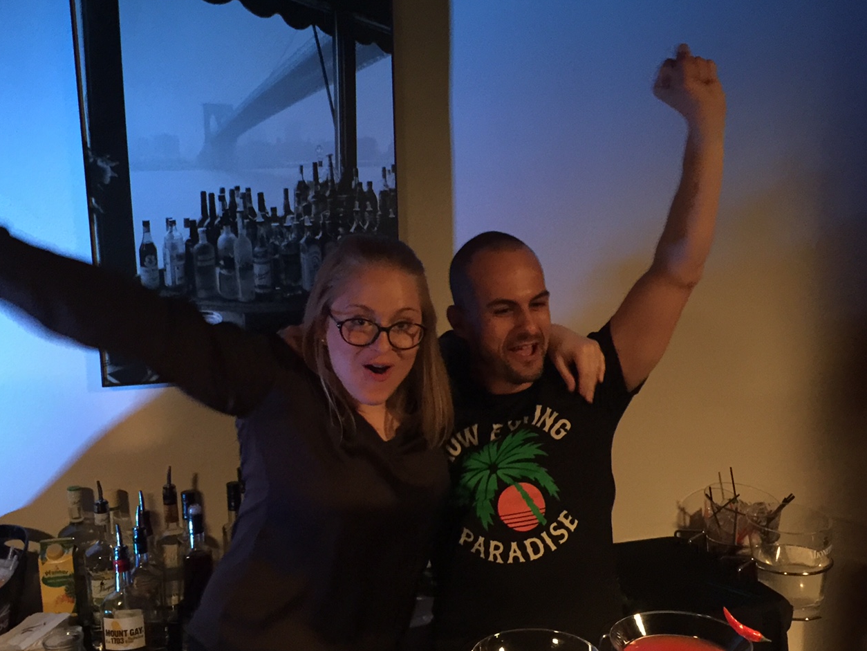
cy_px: 373
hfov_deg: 50.1
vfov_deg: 38.6
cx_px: 425
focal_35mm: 37
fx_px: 927
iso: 200
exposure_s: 1/4
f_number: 2.2
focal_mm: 4.15
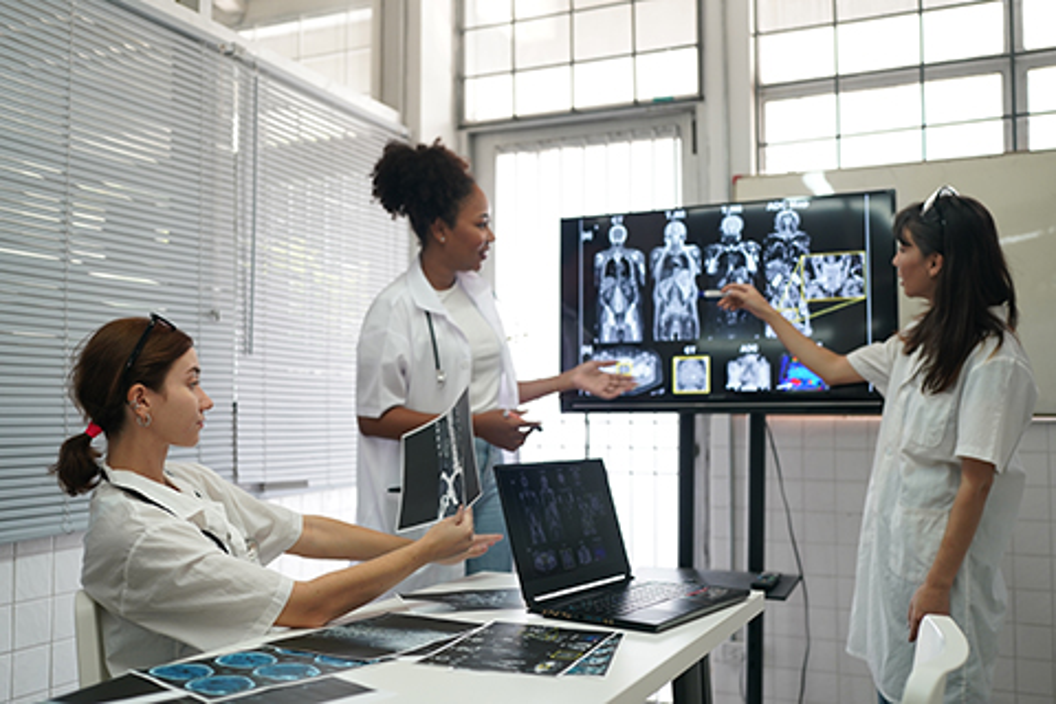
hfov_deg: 54.4
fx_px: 1027
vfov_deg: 37.9
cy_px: 352
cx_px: 528
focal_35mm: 35
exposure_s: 1/160
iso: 640
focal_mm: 35
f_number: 2.2
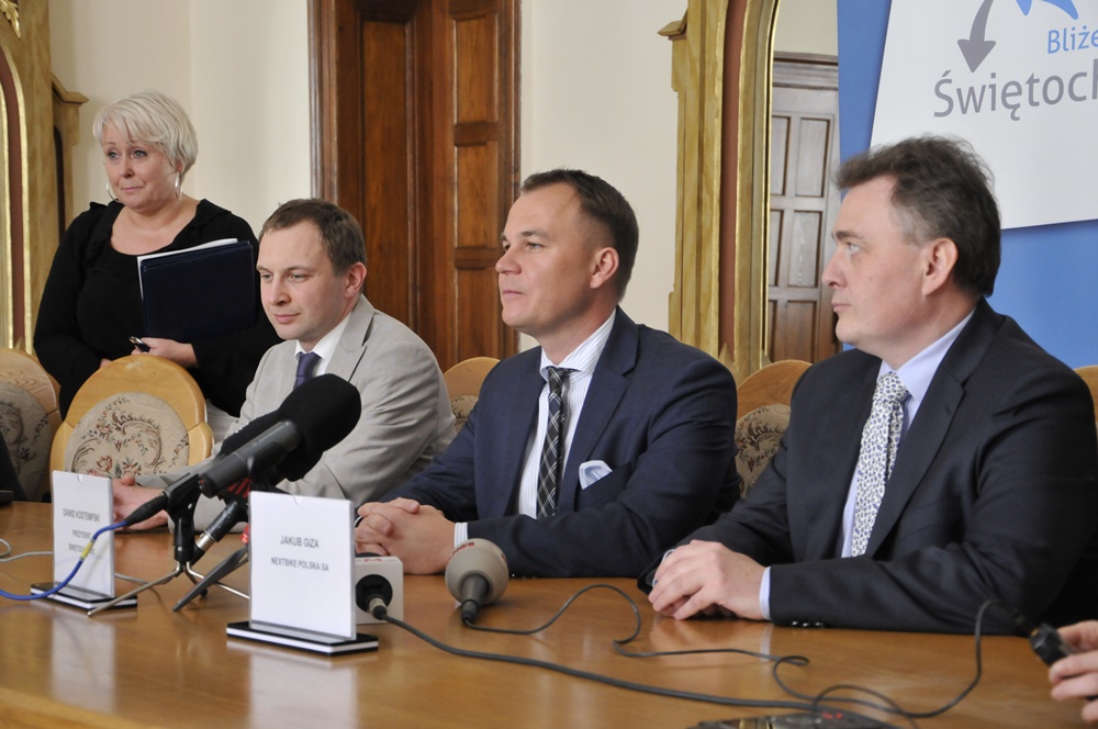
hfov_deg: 28.1
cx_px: 549
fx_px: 2193
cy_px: 364
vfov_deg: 18.9
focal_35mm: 72
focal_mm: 48
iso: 1100
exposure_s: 1/30
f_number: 4.8
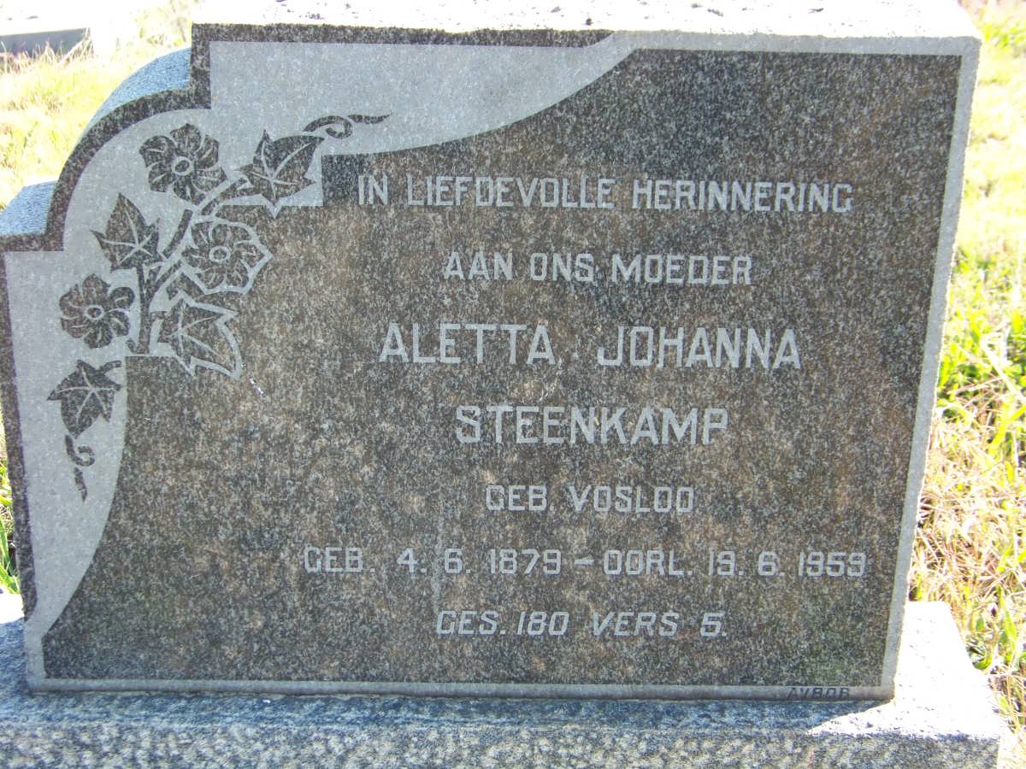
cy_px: 384
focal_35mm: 62
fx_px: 1838
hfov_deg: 31.2
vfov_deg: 23.7
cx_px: 513
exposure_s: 1/100
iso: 64
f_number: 3.2
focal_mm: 10.5
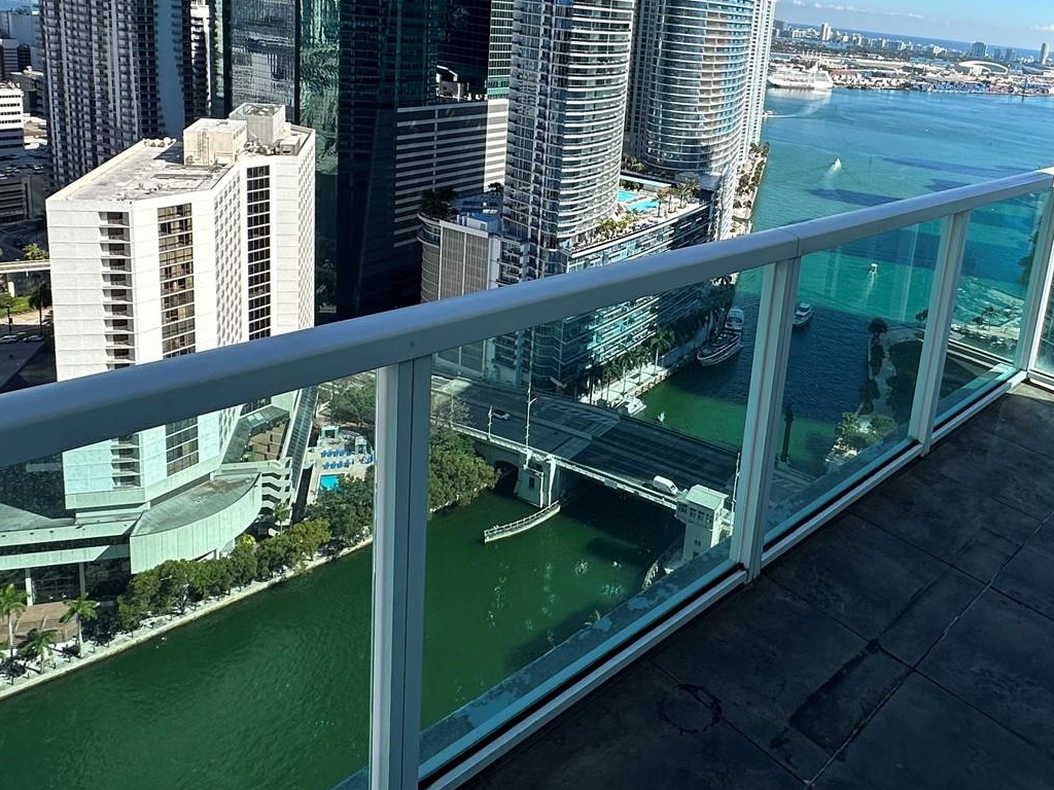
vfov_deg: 47.8
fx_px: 853
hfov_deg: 61.8
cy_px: 191
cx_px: 710
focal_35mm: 28
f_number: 2.2
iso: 50
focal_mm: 2.22
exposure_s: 1/1401
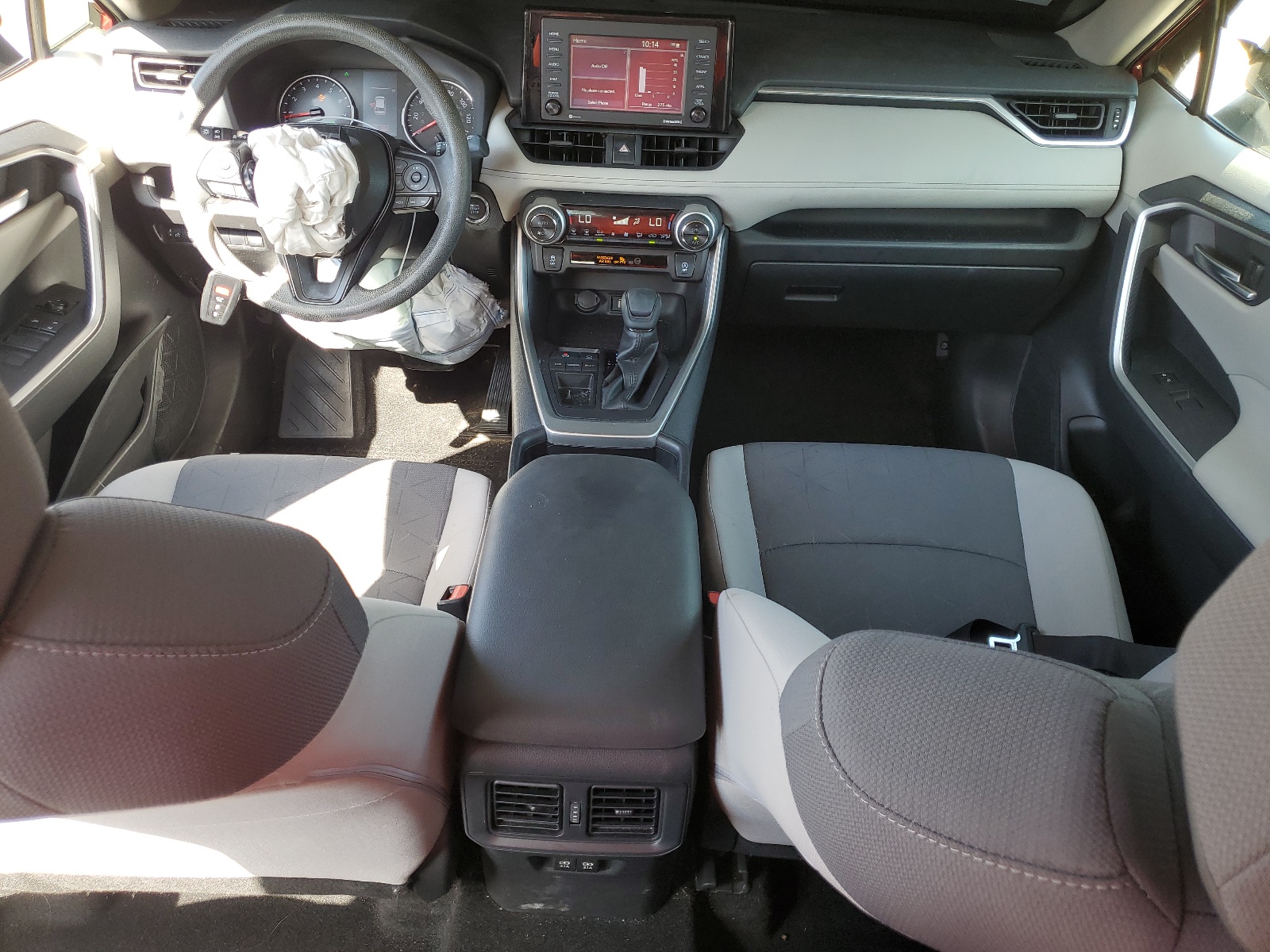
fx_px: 954
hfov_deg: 67.3
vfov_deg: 53.1
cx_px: 635
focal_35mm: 26
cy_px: 476
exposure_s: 1/120
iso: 51
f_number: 1.5
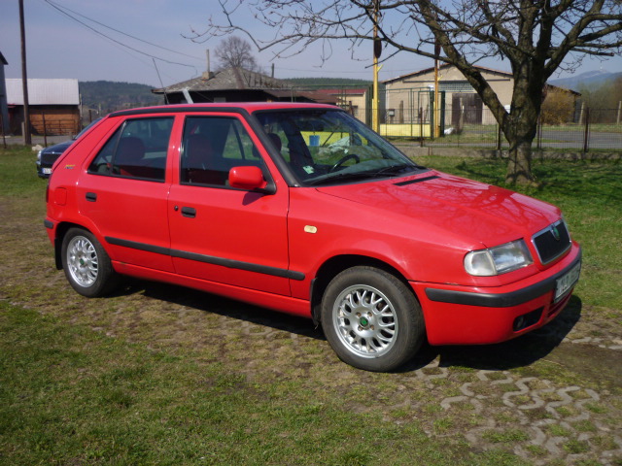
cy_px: 233
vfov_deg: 42.9
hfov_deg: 55.4
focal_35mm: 33
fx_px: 593
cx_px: 311
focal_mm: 5.5
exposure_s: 1/250
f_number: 8
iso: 80
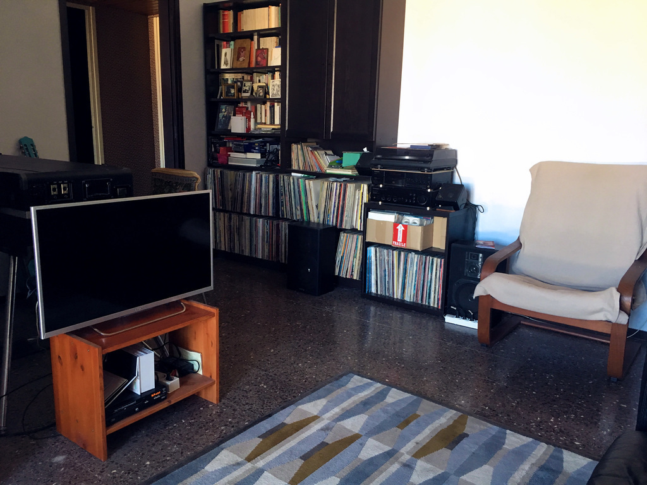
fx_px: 542
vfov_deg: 48.2
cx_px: 324
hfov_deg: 61.7
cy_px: 242
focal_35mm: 29
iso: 125
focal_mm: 4.15
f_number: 2.2
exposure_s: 1/33
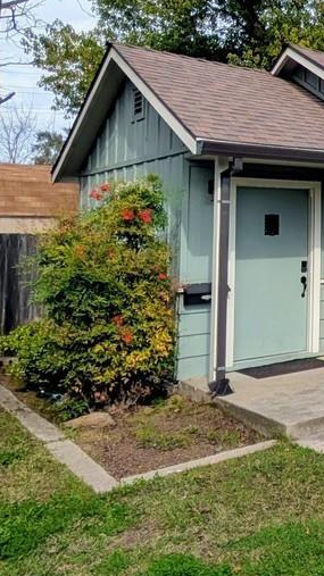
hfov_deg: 20.5
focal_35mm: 37
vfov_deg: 53.2
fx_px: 565
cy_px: 204
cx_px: 606
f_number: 1.7
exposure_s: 1/2660
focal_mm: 2.02
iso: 56
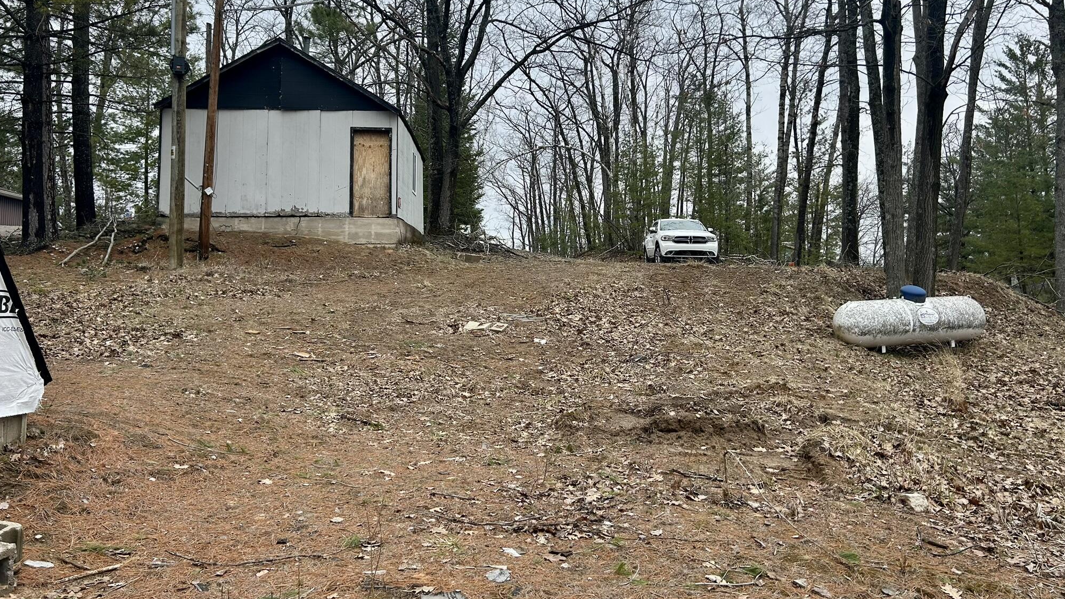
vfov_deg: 39.8
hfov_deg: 66.1
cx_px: 525
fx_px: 819
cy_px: 215
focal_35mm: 29
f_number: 1.5
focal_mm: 5.7
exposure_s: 1/2994
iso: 50
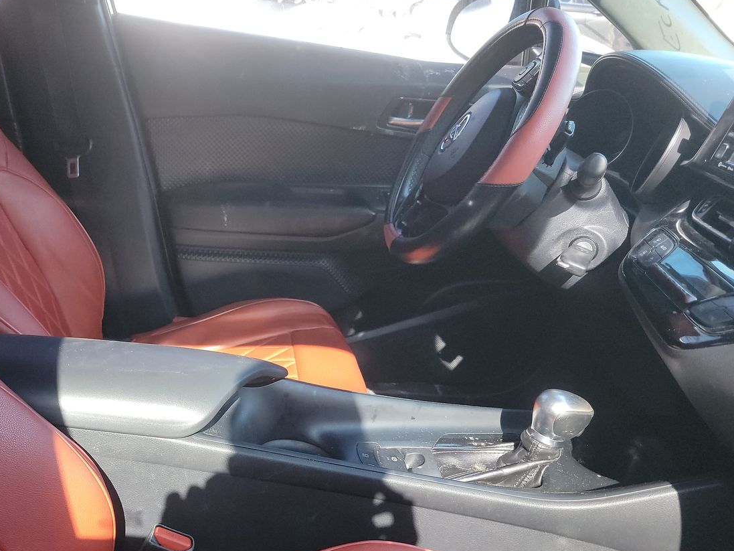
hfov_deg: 51.2
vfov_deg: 40.4
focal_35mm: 35
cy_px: 352
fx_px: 742
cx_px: 220
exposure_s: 1/59
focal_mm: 6.7
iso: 734
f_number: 1.8
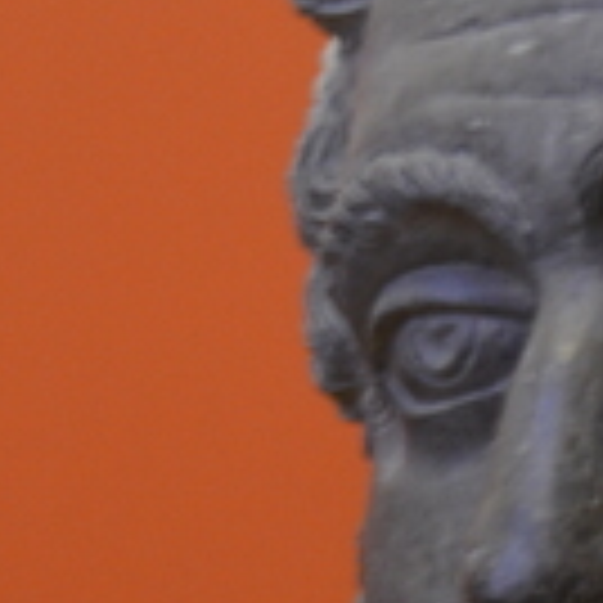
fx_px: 5735
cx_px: 860
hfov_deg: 6.0
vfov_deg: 6.0
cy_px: 765
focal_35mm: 291
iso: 1250
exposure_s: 1/5
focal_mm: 46
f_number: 4.5
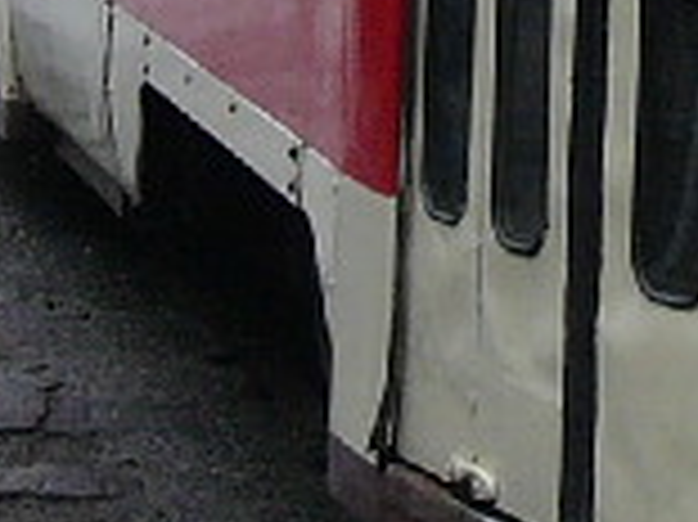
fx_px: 5057
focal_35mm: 251
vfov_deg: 5.7
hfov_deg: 7.6
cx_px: 1428
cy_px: -612
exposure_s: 1/500
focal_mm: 5.6
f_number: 3
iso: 100
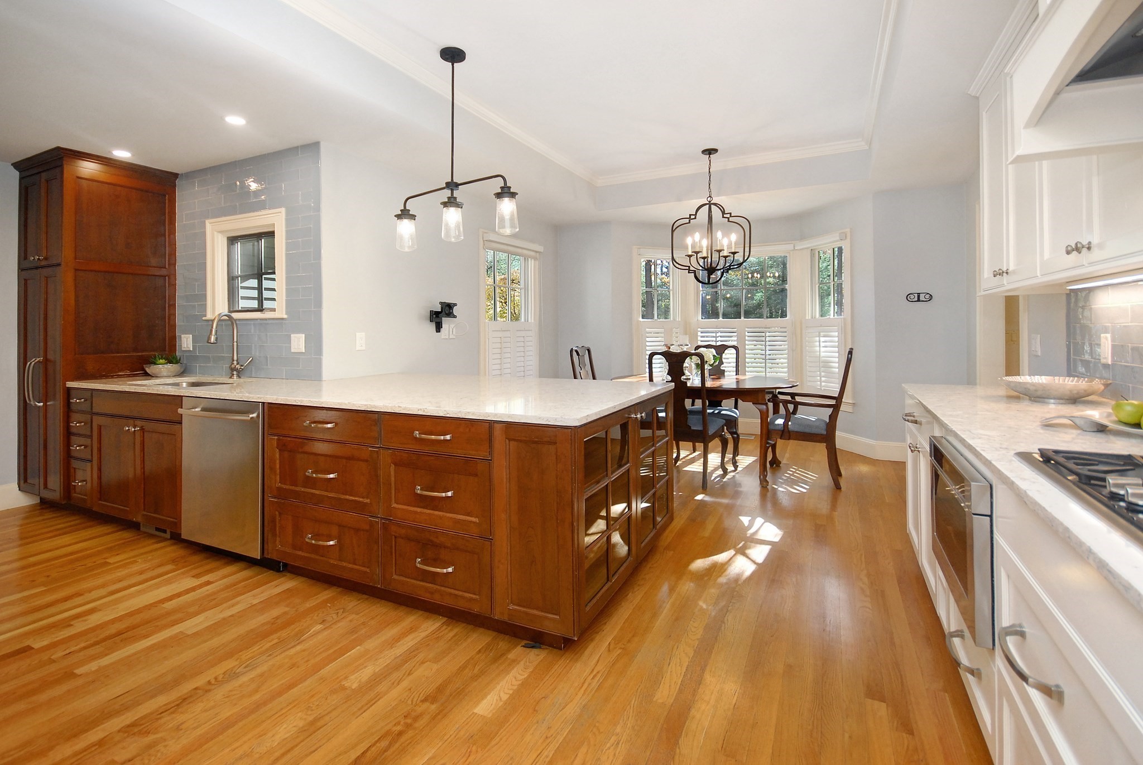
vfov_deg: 77.5
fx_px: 477
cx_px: 572
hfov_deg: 100.3
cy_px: 382
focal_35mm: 15
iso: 400
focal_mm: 10
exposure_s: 1/60
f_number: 5
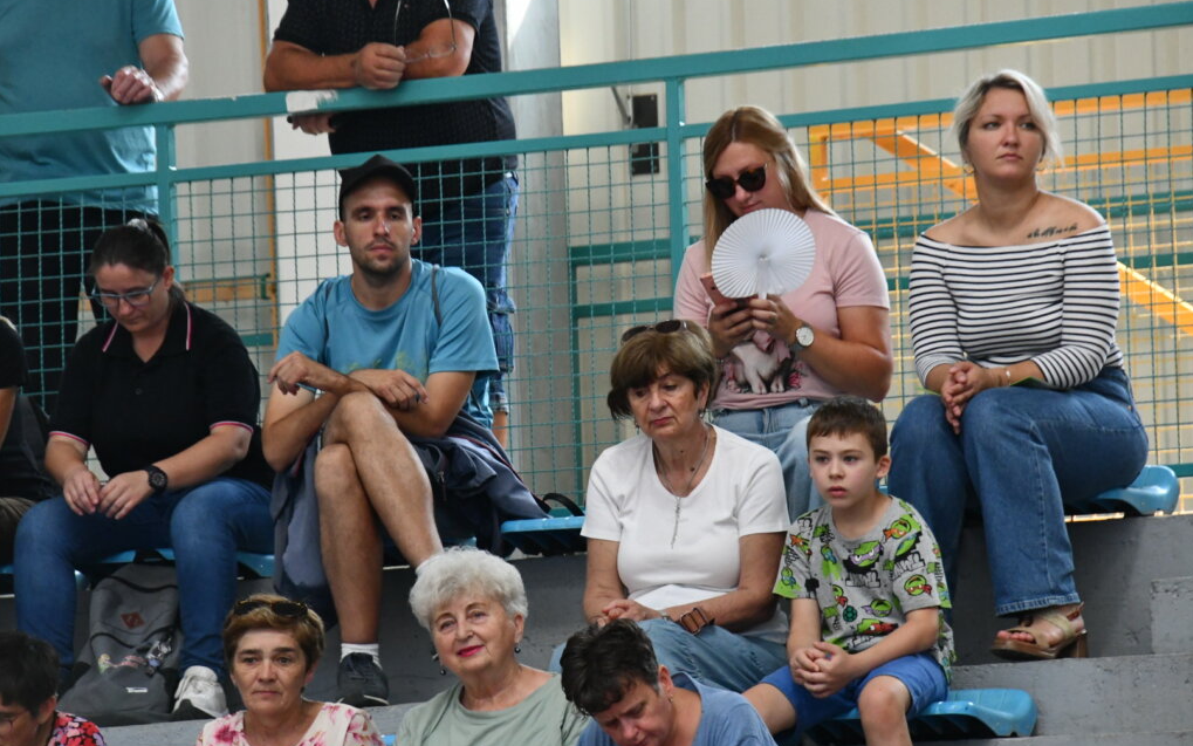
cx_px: 598
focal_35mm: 338
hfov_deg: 6.2
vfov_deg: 3.9
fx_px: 10990
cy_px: 354
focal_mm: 220
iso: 3200
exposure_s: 1/800
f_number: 7.1
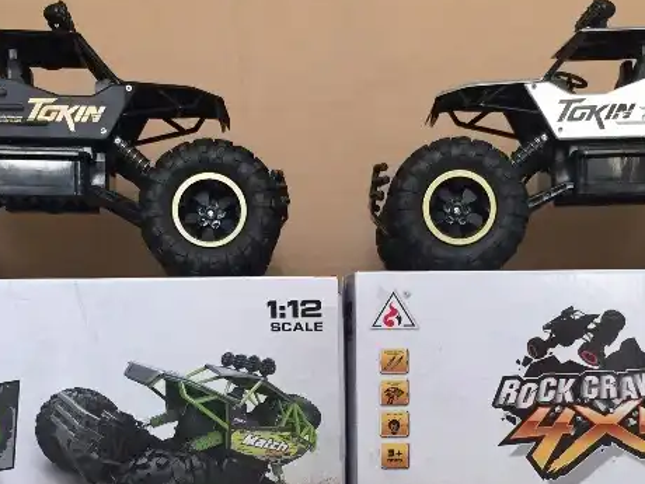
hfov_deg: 30.7
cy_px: 442
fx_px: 1174
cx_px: 337
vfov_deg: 22.7
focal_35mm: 63
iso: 64
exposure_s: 1/33
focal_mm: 4.15
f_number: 2.2
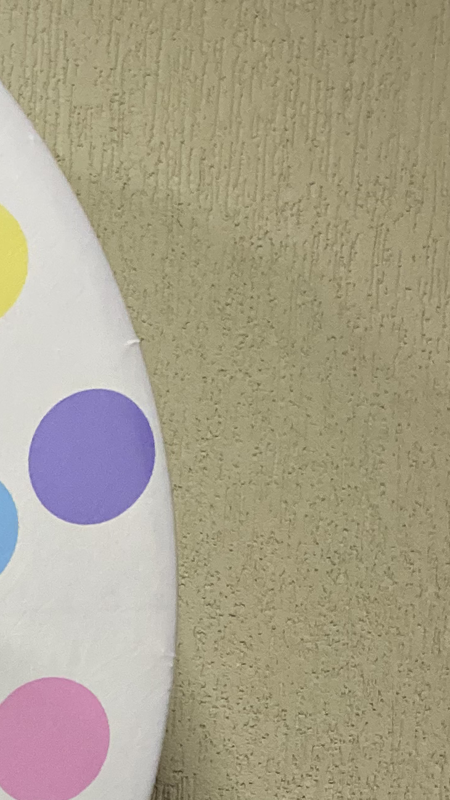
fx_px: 1867
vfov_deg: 22.1
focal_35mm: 88
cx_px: -436
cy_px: 995
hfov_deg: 12.2
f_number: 1.8
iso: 400
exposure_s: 1/60
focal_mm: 4.25
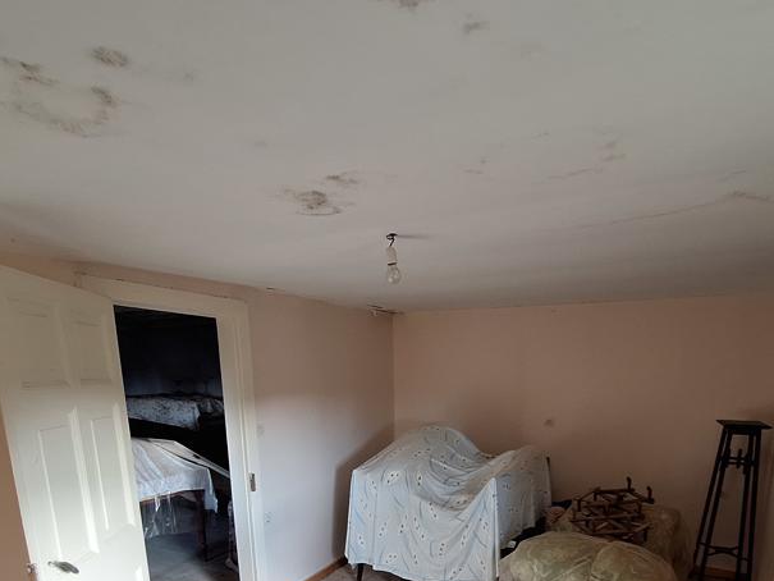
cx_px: 429
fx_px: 492
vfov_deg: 56.3
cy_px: 471
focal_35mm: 22
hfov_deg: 76.1
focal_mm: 1.74
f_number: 2.2
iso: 100
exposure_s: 1/50
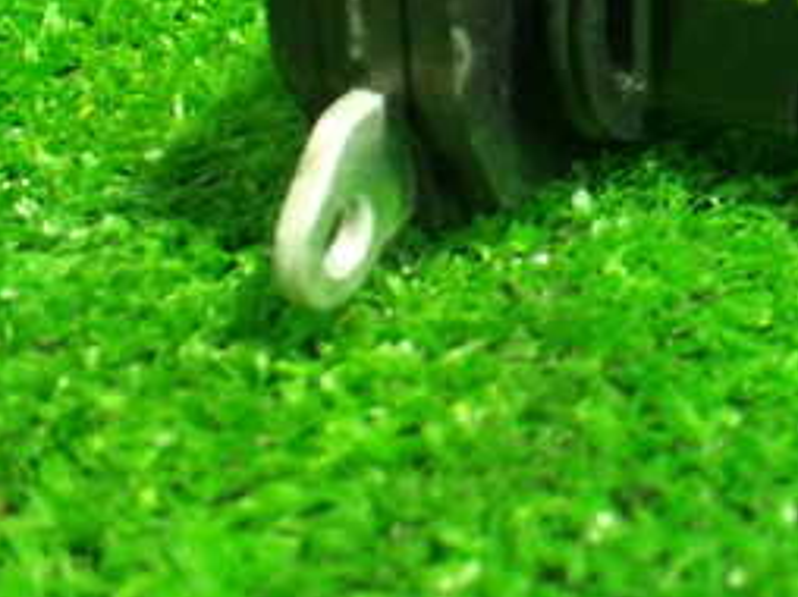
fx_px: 1635
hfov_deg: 25.2
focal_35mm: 71
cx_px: 911
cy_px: -28
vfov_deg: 19.9
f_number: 2.3
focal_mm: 5.4
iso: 800
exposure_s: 1/40
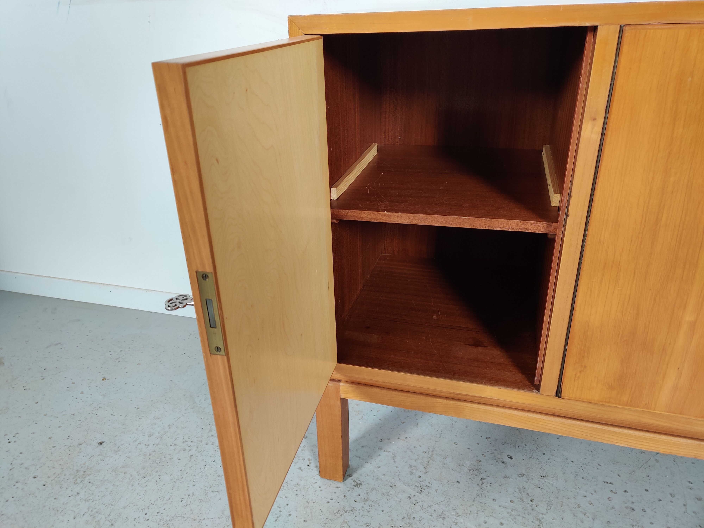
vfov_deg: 51.4
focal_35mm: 27
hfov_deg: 65.3
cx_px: 352
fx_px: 549
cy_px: 264
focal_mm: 4.75
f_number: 1.65
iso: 160
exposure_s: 1/50
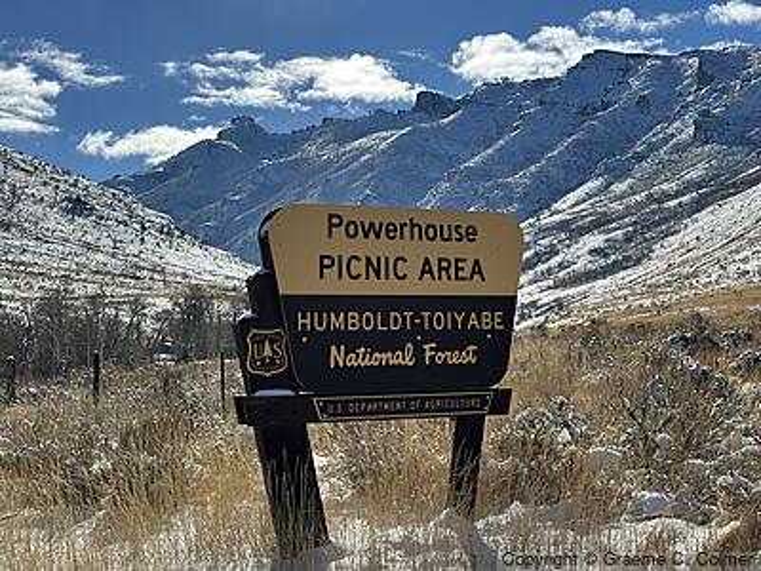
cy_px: 286
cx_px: 380
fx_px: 1055
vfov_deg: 30.3
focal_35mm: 48
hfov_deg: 39.7
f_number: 1.78
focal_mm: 6.86
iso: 64
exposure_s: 1/6623
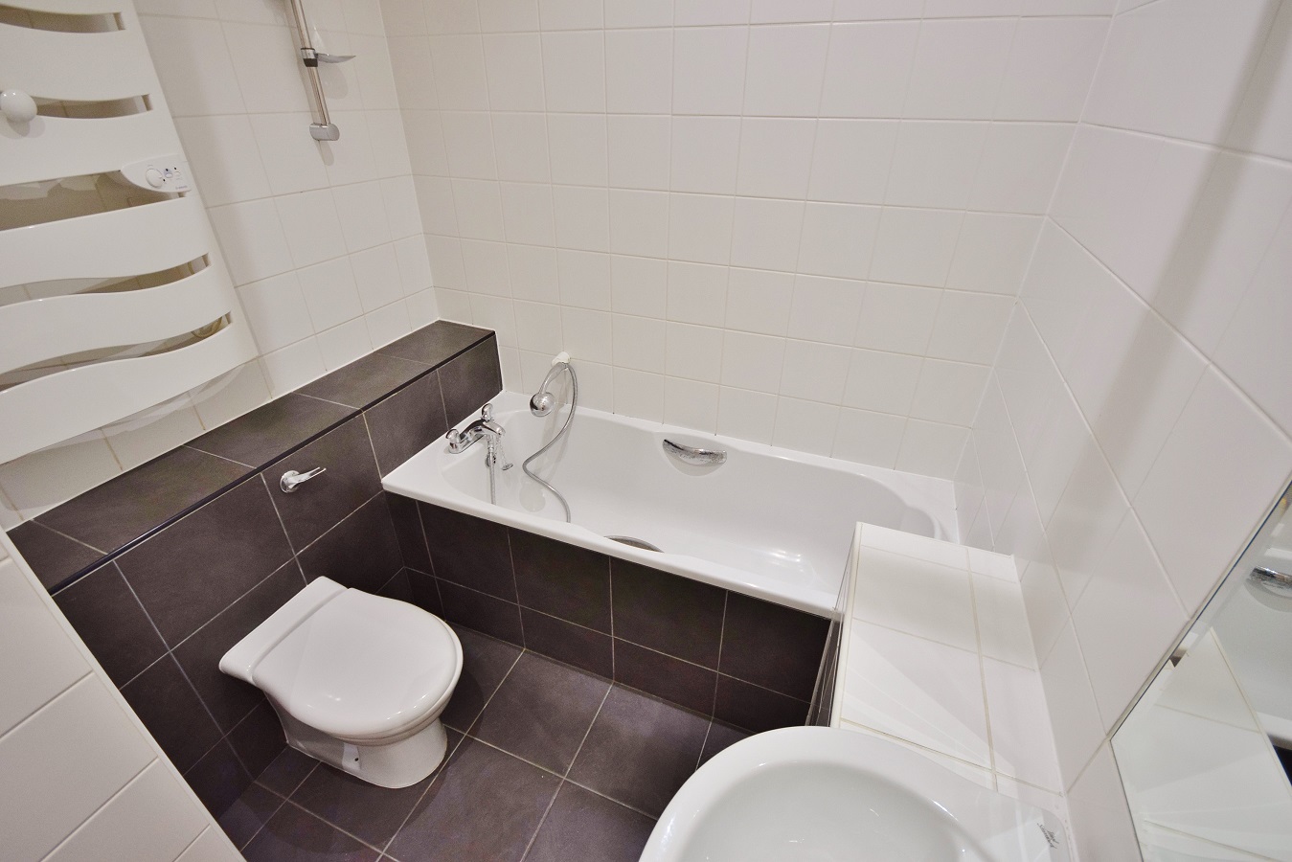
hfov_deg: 100.4
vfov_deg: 77.4
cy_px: 431
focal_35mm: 15
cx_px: 646
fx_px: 538
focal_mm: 10
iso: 640
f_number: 4
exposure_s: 1/60
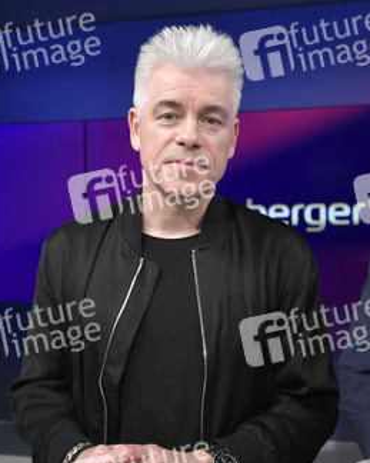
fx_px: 698
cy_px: 262
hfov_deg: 29.7
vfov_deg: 36.6
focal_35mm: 51
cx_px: 183
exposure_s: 1/200
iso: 1600
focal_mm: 44
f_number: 5.6
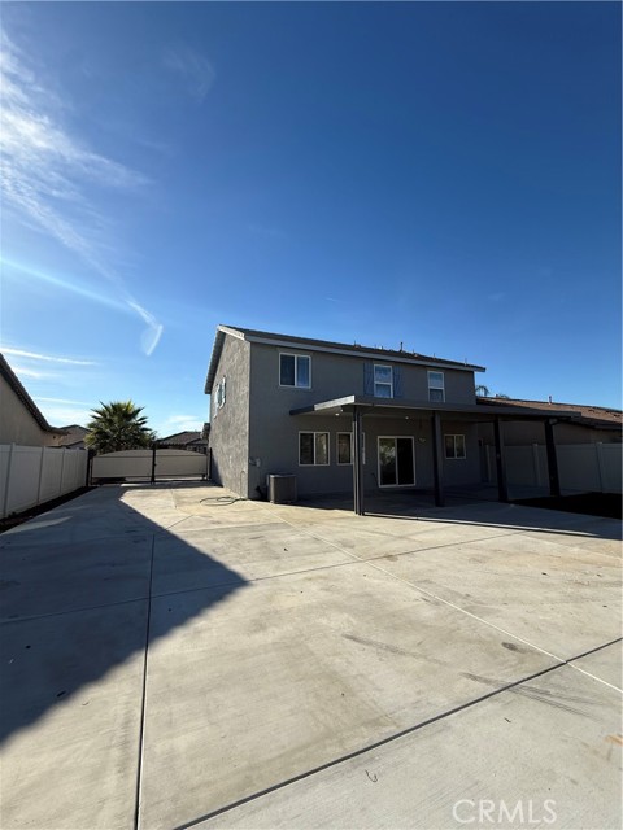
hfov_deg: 85.7
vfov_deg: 102.1
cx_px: 312
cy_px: 415
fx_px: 336
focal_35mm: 14
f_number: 2.2
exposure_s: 1/1848
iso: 50
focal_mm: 2.22
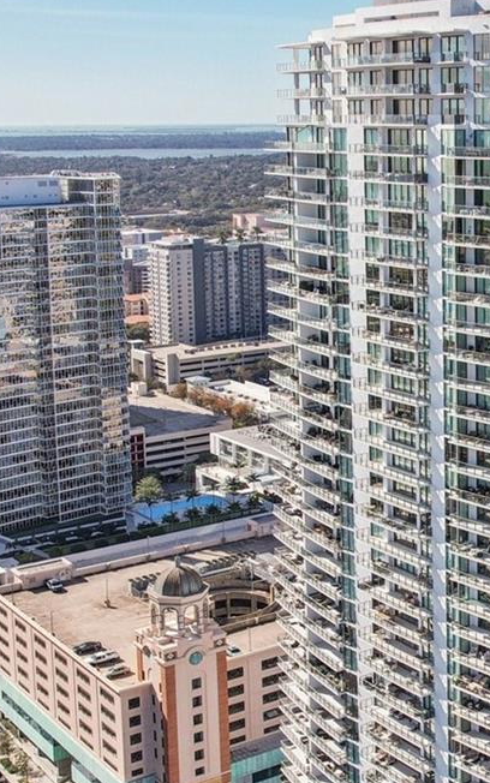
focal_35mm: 55
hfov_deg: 22.2
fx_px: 1174
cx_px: 543
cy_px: 566
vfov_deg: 36.2
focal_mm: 8.4
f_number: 2.8
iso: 130
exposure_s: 1/2500
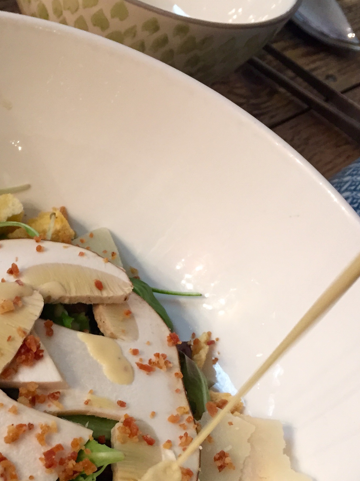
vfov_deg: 36.5
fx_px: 721
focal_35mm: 52
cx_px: 93
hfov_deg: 27.7
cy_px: 316
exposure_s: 1/33
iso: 160
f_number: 2.2
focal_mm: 4.15
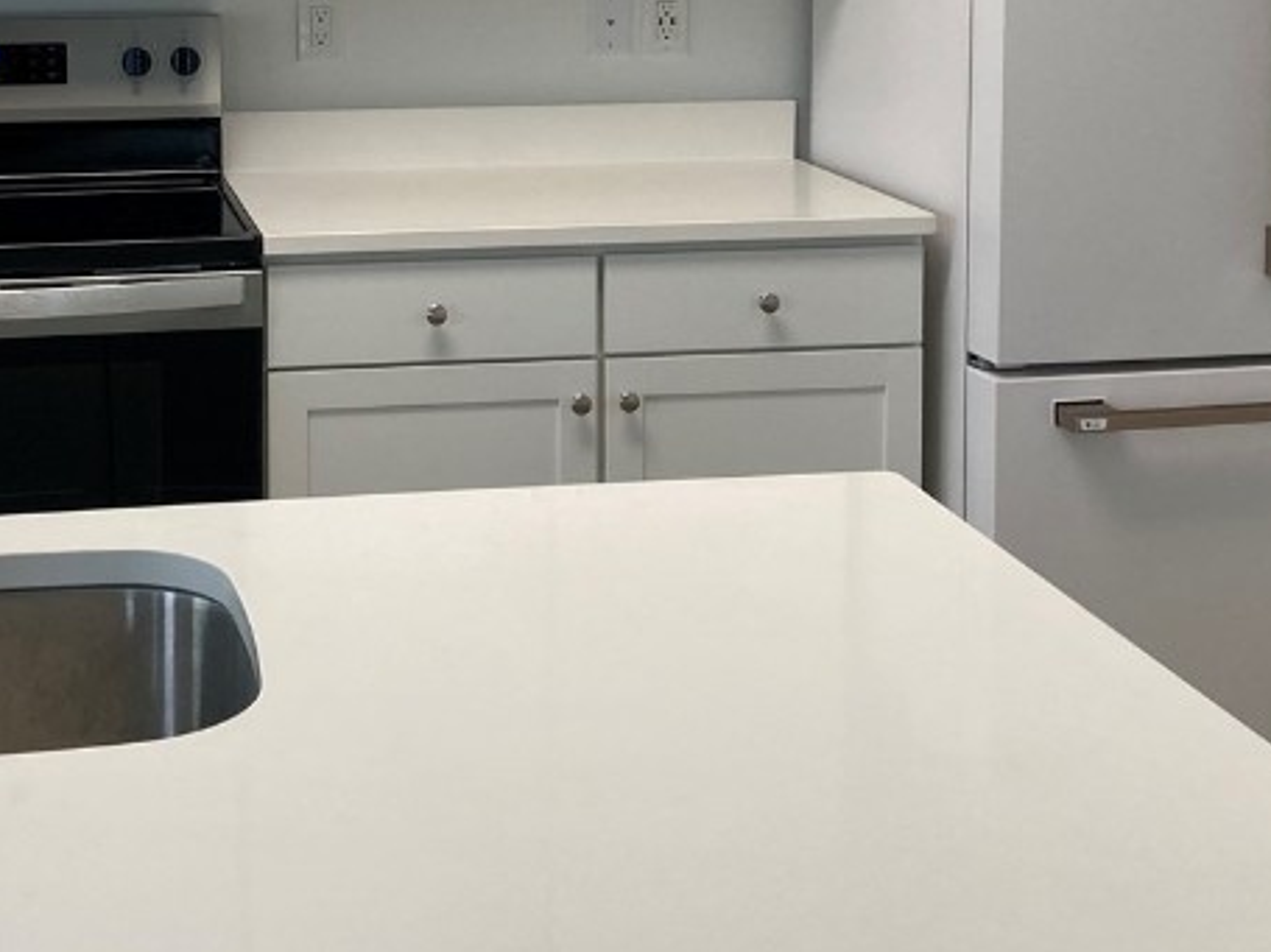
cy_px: 84
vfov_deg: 22.7
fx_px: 2313
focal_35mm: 63
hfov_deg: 30.4
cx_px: 374
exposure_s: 1/120
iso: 64
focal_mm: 3.99
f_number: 1.8
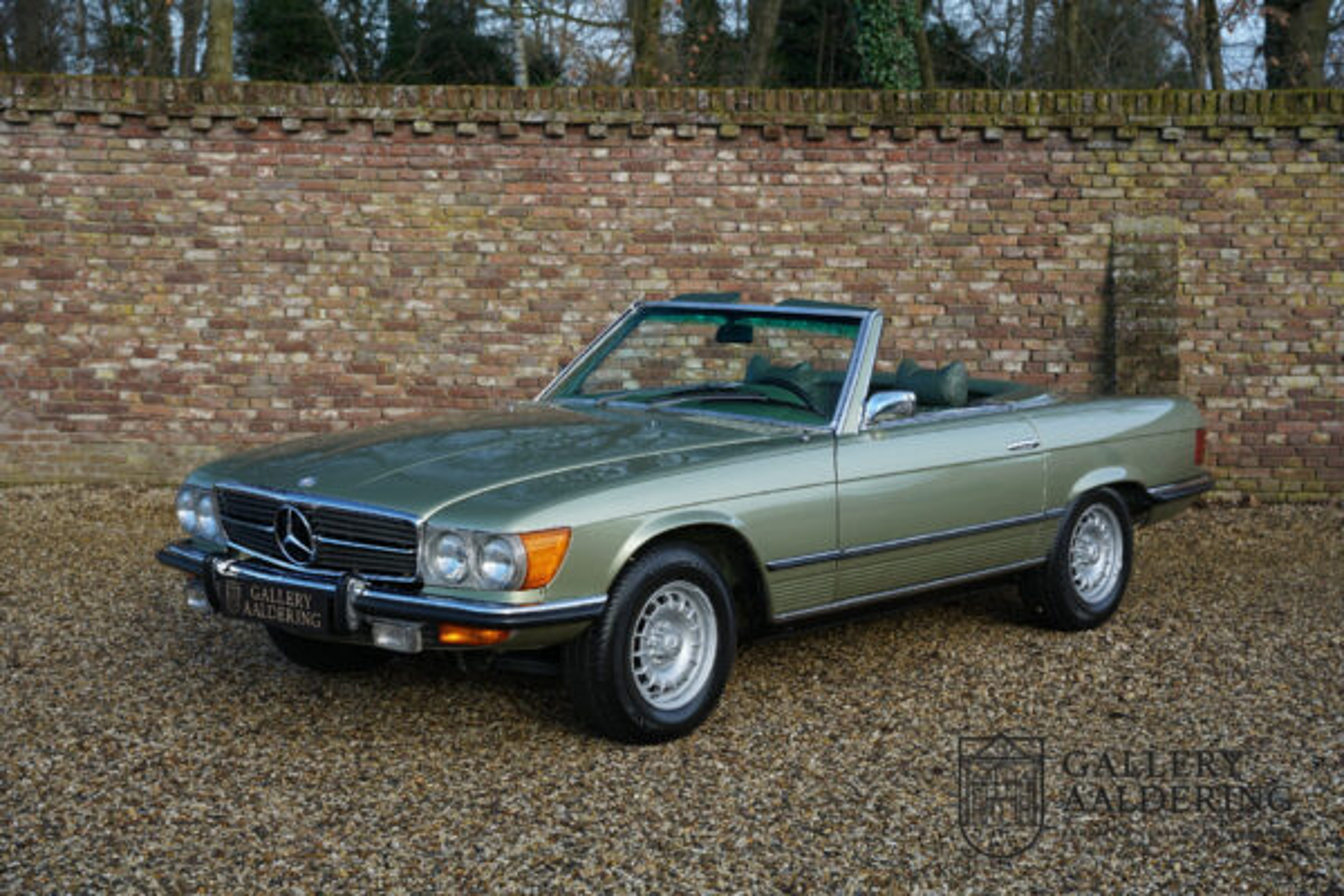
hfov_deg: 36.2
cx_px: 672
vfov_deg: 24.6
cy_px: 448
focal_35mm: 55
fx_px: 2057
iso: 100
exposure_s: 1/60
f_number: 5.6
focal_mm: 55.1
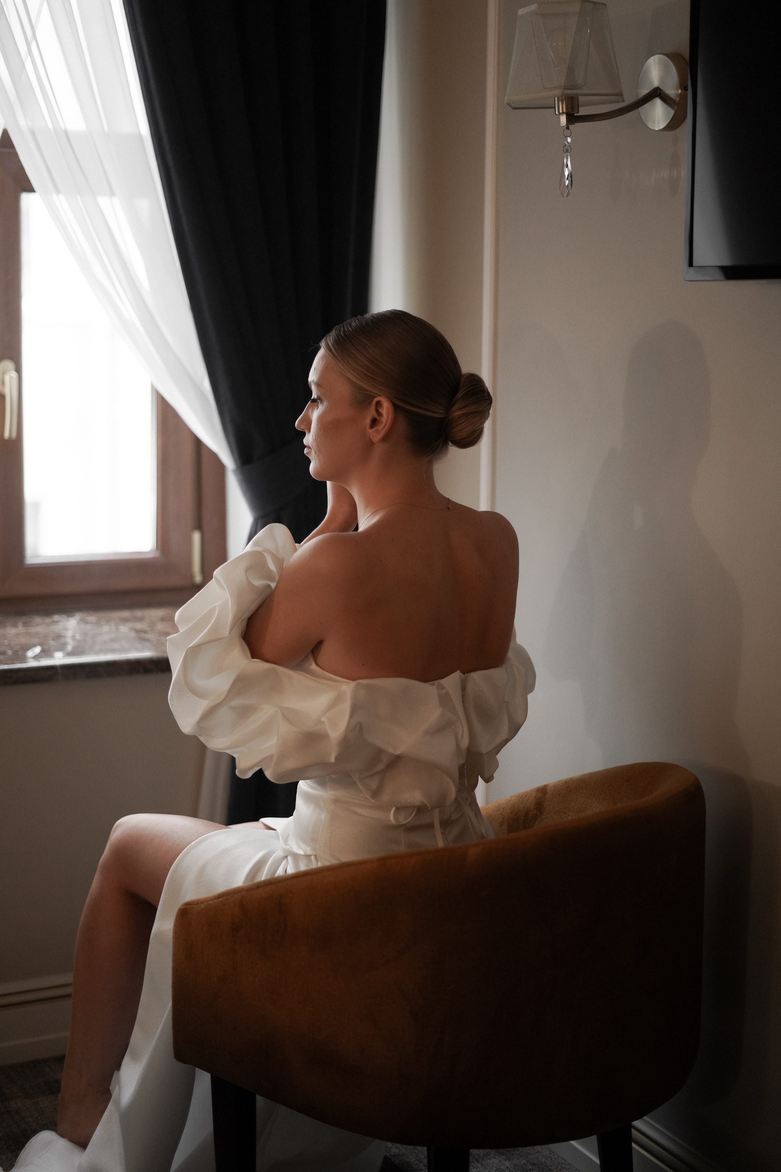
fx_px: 1627
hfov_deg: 27.0
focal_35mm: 50
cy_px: 586
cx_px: 390
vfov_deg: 39.6
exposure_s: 1/250
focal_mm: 50
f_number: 1.8
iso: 1250
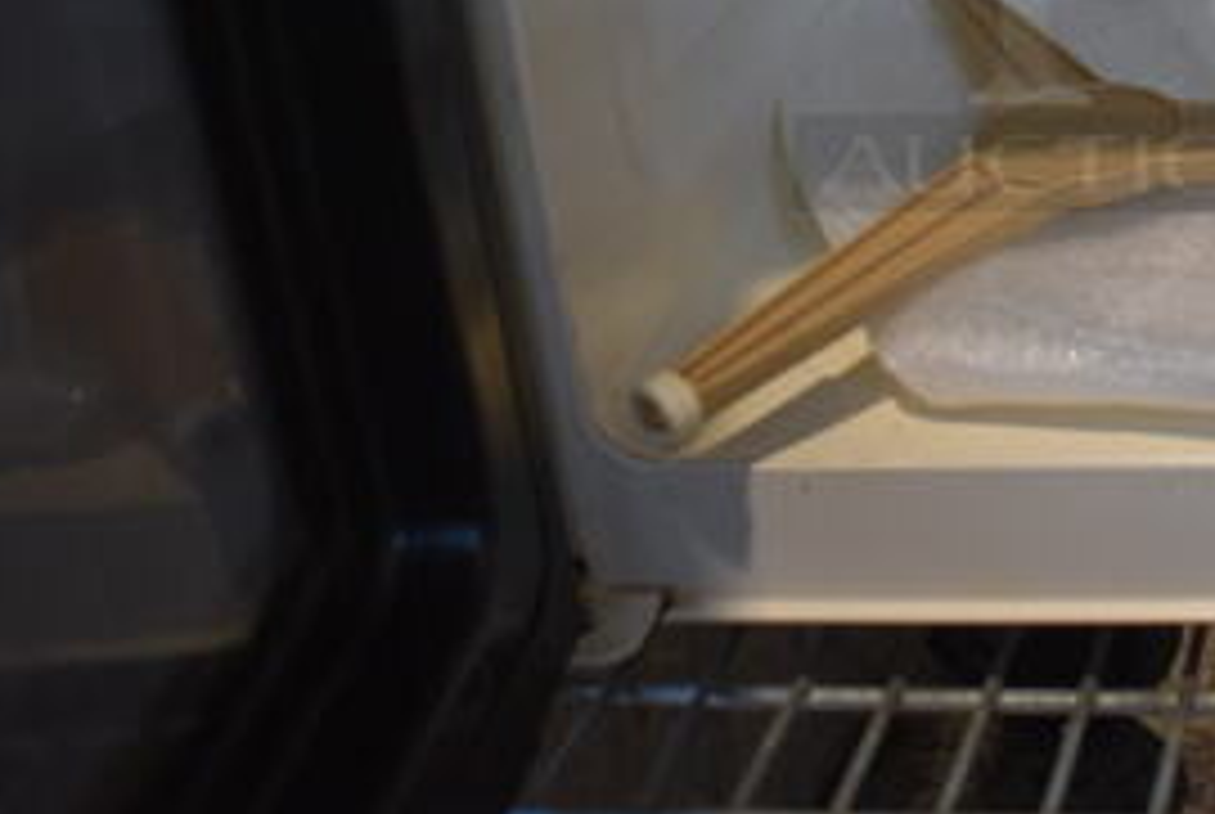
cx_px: 1296
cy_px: -27
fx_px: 2062
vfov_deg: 21.4
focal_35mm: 61
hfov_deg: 29.9
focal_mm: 18
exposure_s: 1/160
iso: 800
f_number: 3.5
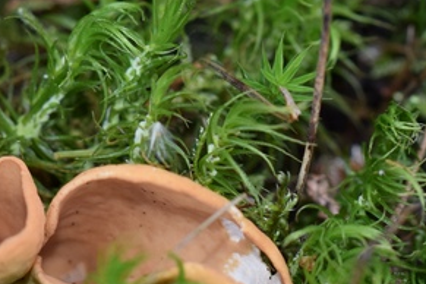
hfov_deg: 7.4
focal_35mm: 278
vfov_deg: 4.9
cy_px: 102
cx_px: 26
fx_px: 3289
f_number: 5
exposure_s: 1/100
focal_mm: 60
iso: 560
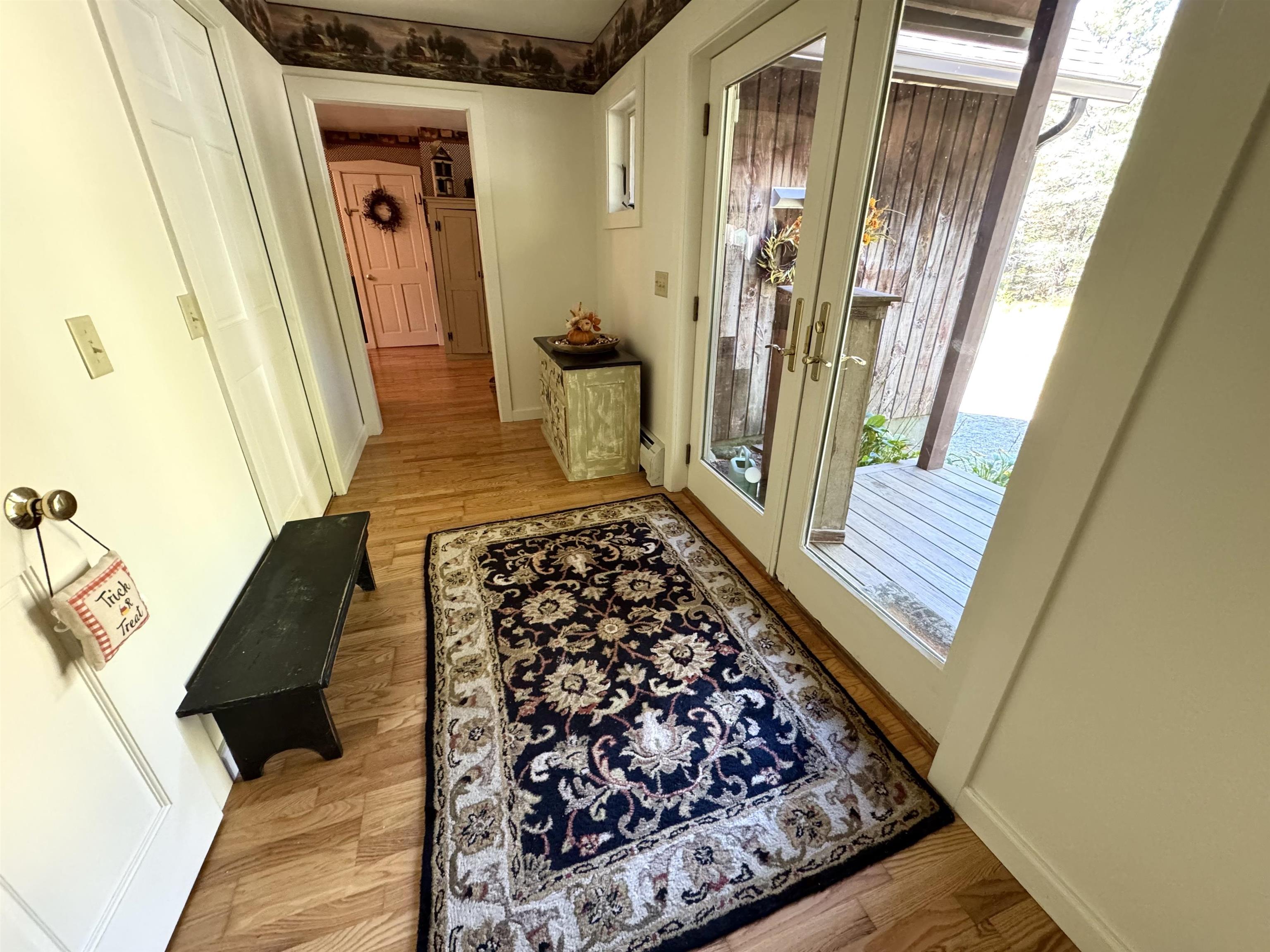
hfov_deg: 102.1
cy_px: 476
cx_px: 635
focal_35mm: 14
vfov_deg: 85.7
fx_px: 514
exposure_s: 1/60
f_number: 2.2
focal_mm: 2.22
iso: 500
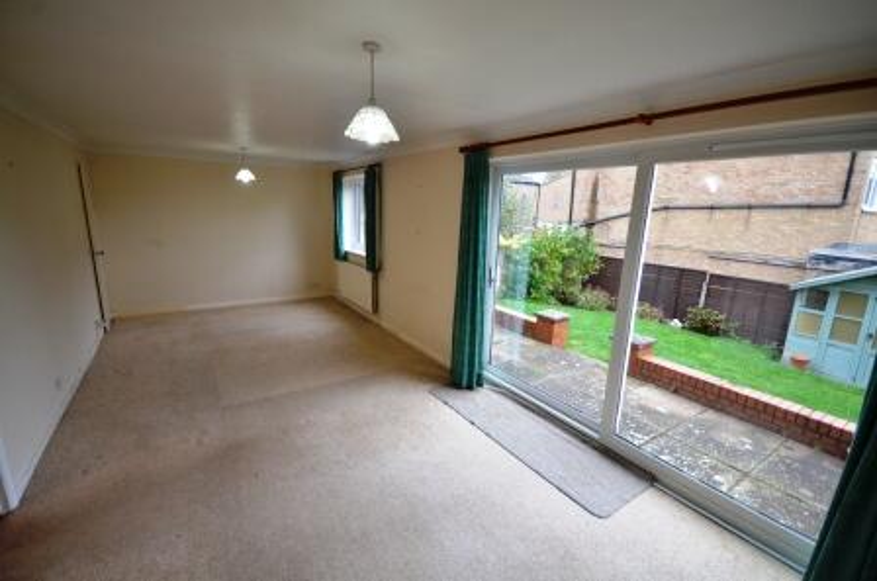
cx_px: 438
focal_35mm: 15
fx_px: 365
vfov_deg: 77.1
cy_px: 290
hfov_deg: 100.5
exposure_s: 1/100
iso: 400
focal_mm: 10
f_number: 5
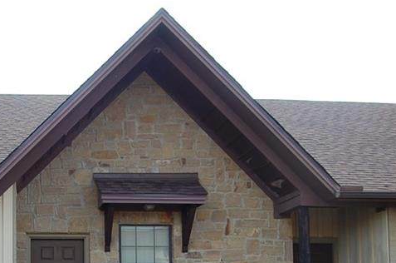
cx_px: 41
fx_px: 637
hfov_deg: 32.8
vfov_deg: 22.5
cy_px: 256
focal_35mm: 58
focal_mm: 18
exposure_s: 1/160
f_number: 6.3
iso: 200
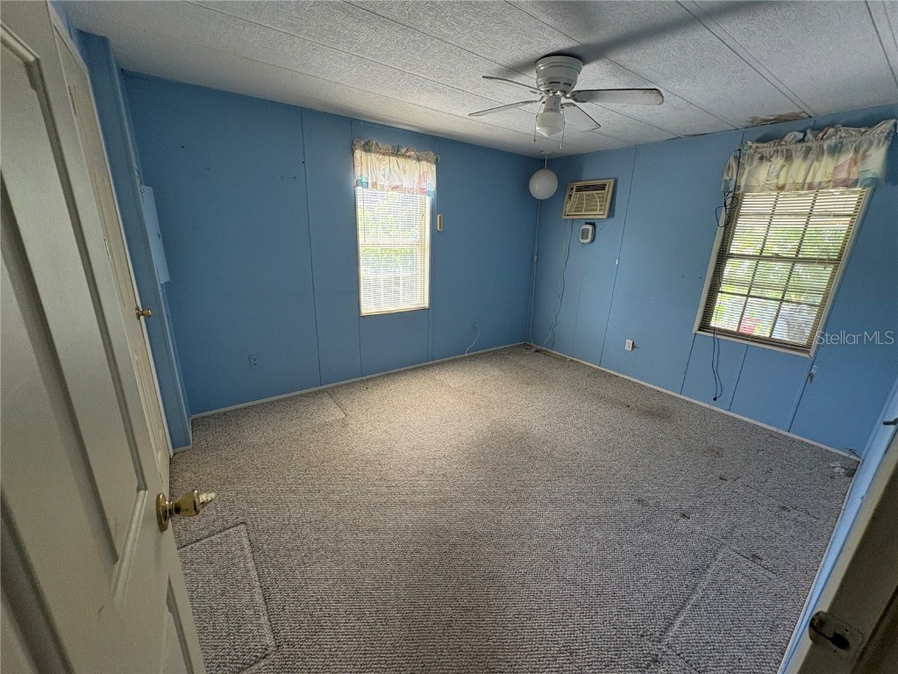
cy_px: 337
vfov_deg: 85.7
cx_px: 449
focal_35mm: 14
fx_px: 363
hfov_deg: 102.1
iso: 200
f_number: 2.2
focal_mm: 2.22
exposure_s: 1/80
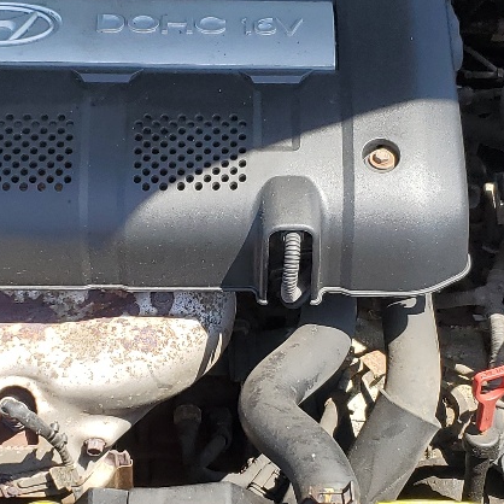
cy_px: 318
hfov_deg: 19.7
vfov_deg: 19.7
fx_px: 1450
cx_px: 225
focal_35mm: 88
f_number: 1.5
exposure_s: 1/909
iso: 50
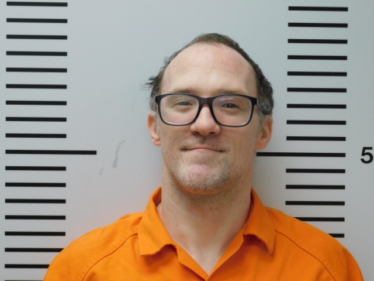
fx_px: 1242
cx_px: 187
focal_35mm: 115
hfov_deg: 17.1
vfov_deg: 12.9
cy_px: 140
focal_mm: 20.3
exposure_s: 1/30
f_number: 4.8
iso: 220
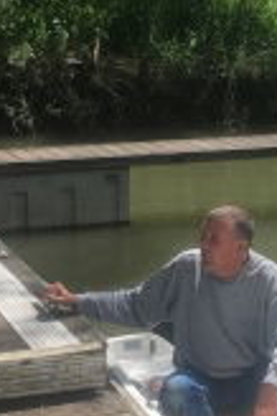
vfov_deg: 21.9
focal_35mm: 92
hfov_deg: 14.8
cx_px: 173
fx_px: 1064
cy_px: 331
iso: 25
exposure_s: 1/1425
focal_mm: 4.15
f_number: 2.2
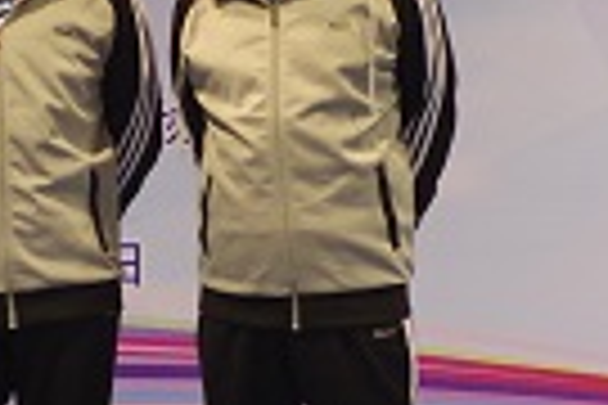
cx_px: 155
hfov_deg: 18.0
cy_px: 189
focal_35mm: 113
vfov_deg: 12.1
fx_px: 1908
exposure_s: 1/50
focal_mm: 20
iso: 1600
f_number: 5
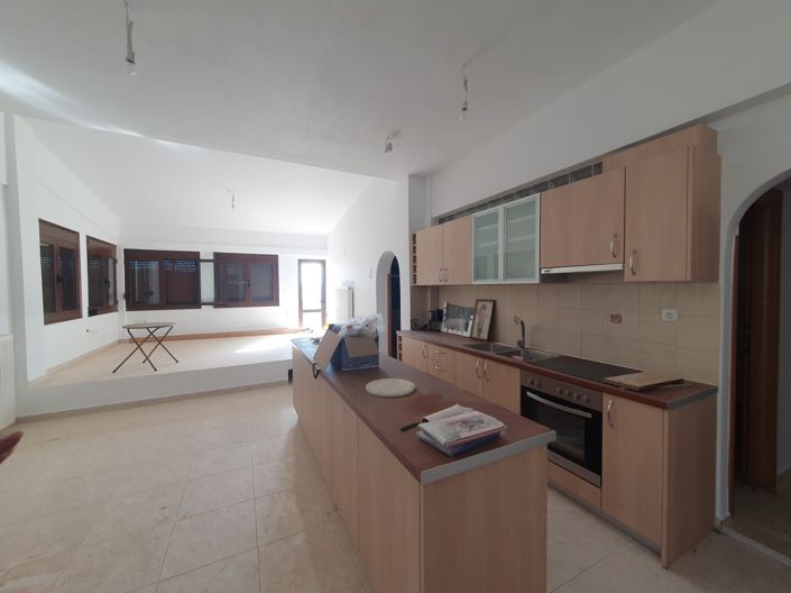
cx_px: 396
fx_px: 297
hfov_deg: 106.2
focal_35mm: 13
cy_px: 296
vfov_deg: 89.9
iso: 50
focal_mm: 1.8
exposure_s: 1/60
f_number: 2.2
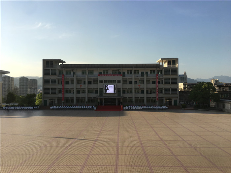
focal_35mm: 29
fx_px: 194
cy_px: 86
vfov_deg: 48.2
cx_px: 116
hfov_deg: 61.7
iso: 25
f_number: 2.2
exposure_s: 1/1241
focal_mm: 4.15
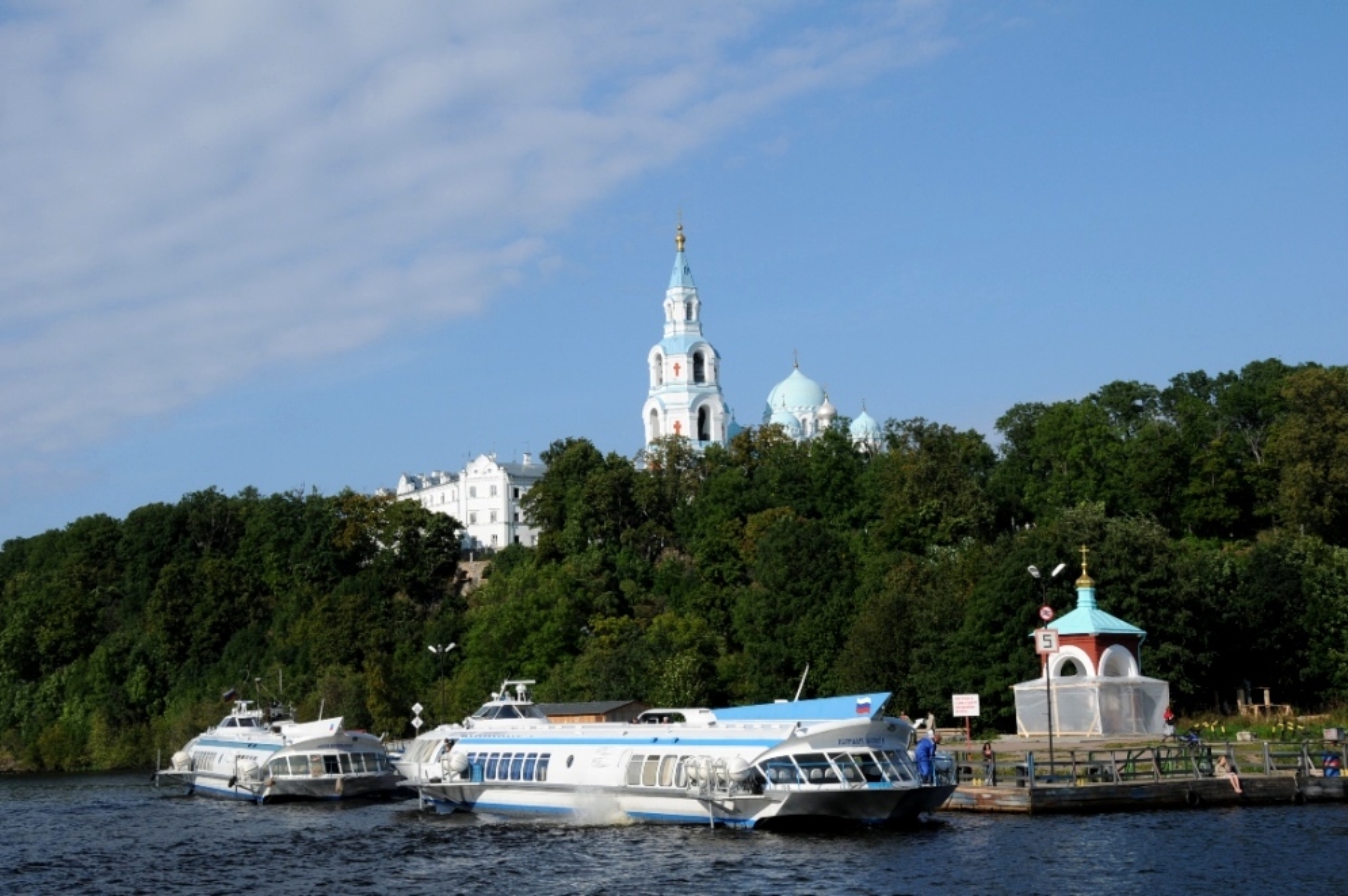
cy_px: 448
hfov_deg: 37.9
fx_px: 1964
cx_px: 674
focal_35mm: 52
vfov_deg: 25.7
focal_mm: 35
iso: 200
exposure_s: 1/500
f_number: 11
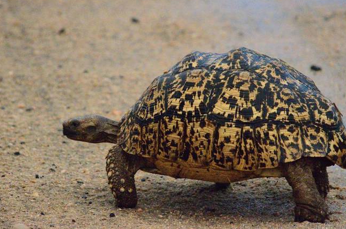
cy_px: 116
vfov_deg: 2.3
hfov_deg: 3.5
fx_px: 5620
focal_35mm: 586
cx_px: 178
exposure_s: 1/500
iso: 6400
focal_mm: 360
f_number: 5.3
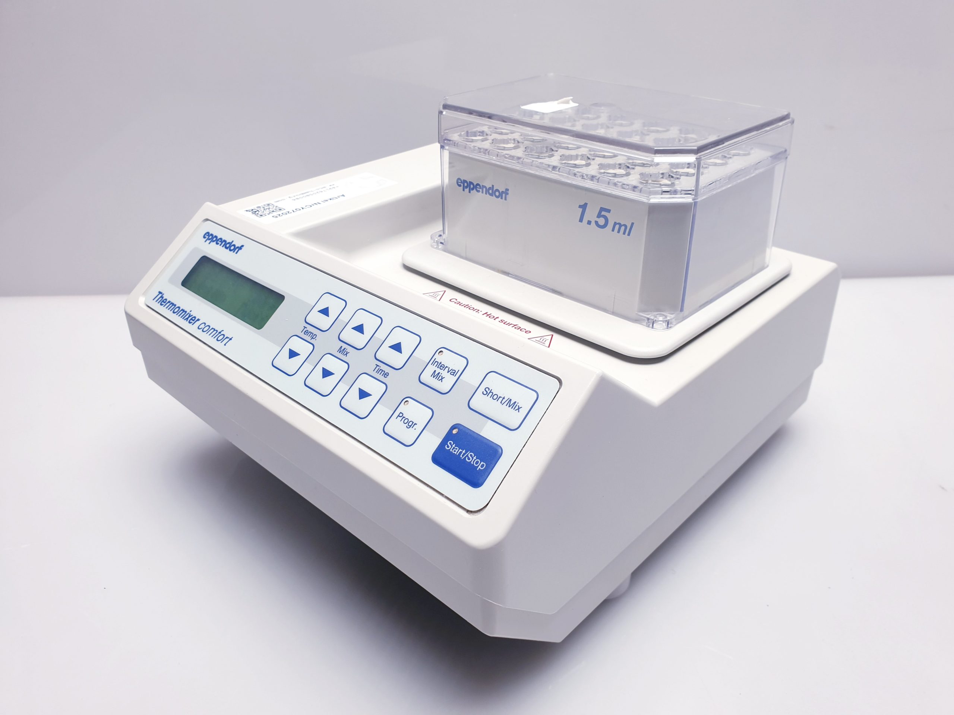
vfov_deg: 53.1
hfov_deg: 67.3
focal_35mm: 26
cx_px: 477
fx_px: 717
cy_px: 358
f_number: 2.4
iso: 64
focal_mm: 4.3
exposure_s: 1/100
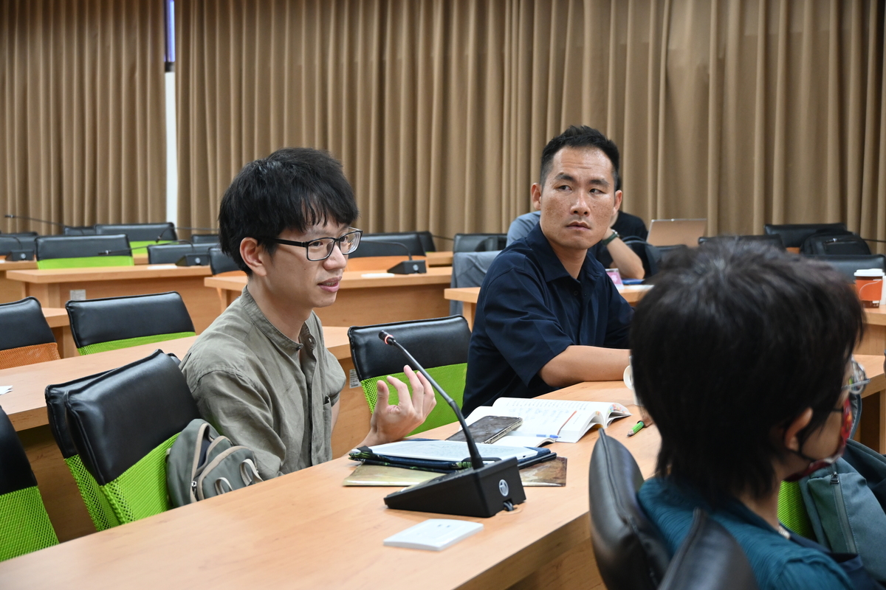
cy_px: 295
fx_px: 1403
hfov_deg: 35.1
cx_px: 443
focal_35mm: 57
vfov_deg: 23.8
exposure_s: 1/125
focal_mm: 38
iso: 1800
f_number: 4.5
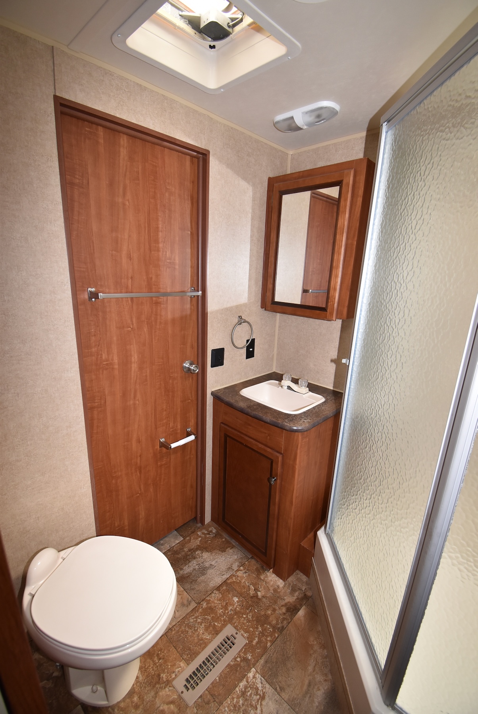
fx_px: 298
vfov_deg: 100.3
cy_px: 357
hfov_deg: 77.5
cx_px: 239
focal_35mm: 15
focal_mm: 10
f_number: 5.6
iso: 500
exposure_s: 1/125
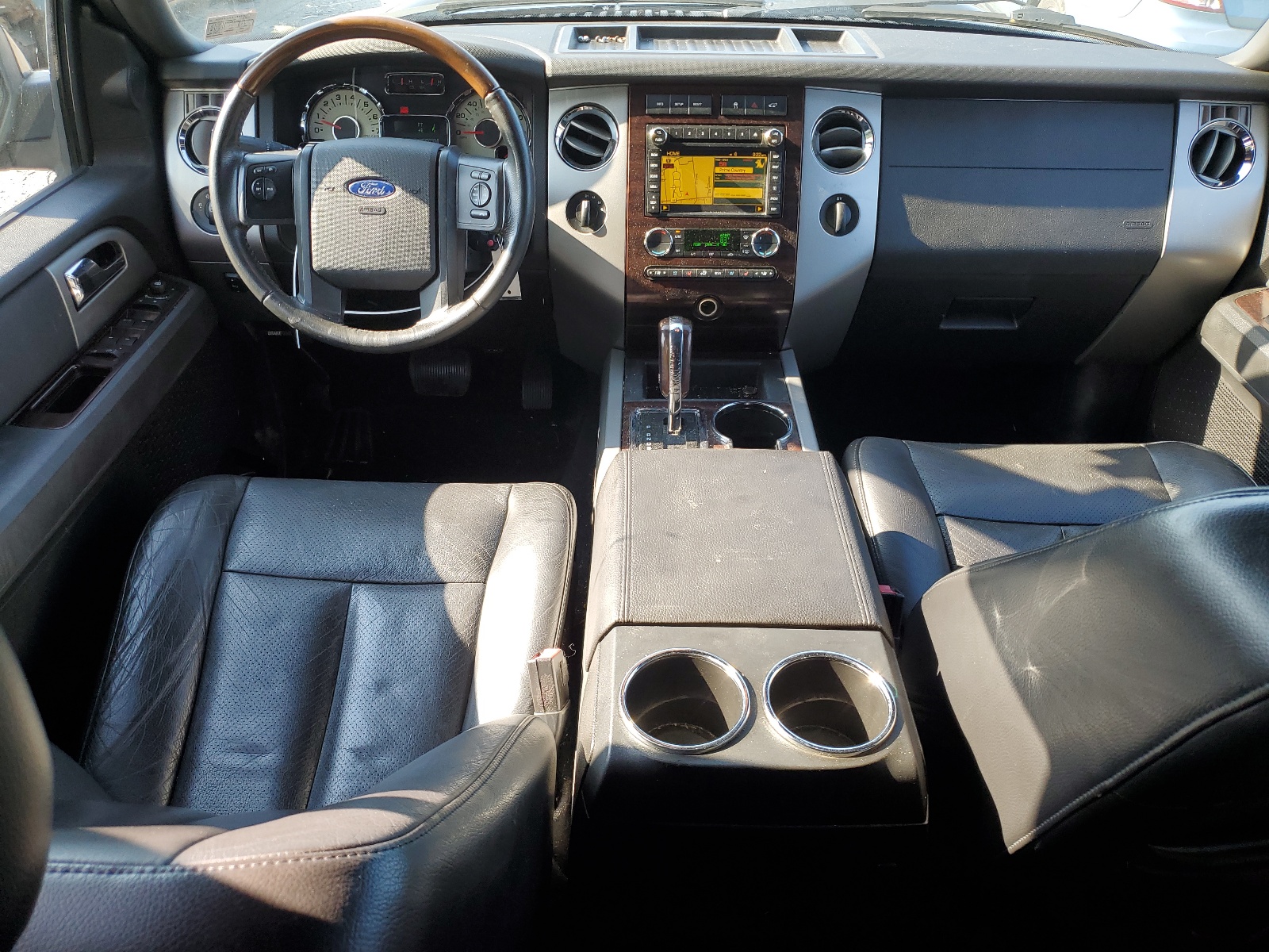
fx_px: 953
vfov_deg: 53.1
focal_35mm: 26
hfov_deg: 67.3
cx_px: 634
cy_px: 476
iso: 50
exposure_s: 1/196
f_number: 1.5
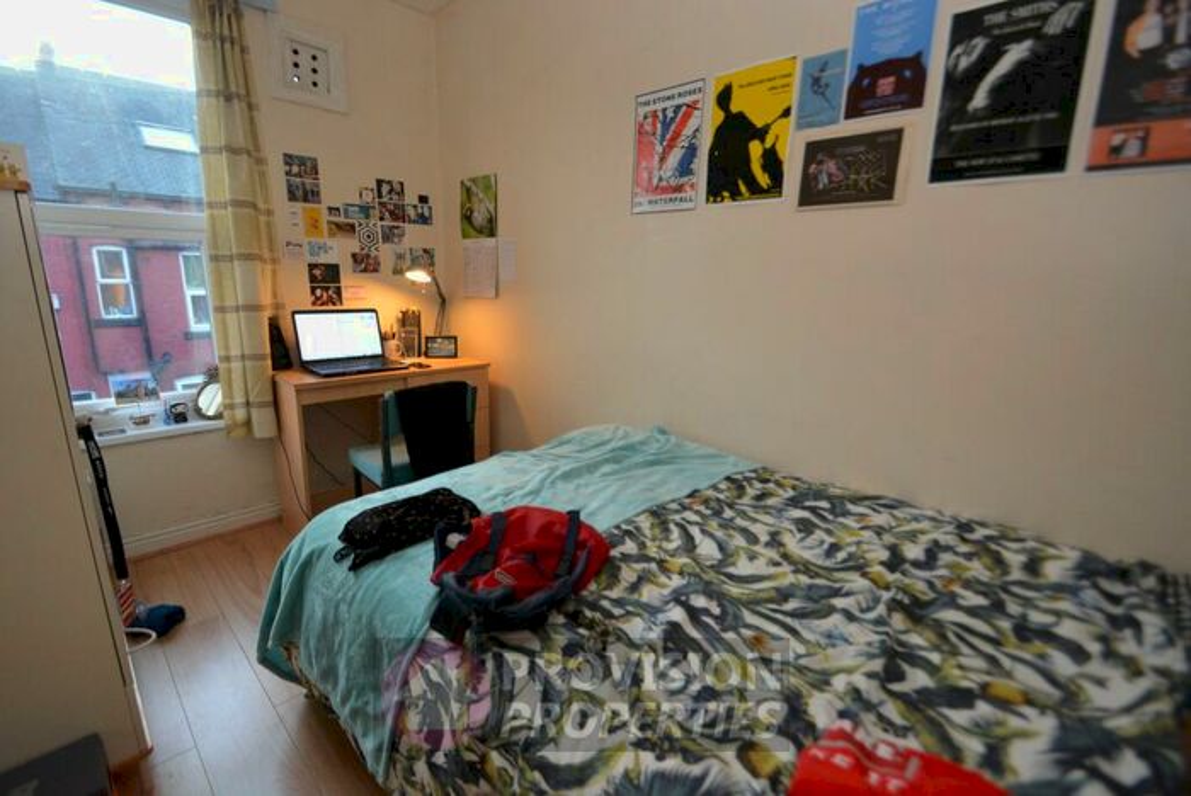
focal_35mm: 15
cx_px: 596
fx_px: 497
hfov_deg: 100.3
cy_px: 398
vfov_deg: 77.4
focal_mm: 10
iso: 1600
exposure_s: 1/60
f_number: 4
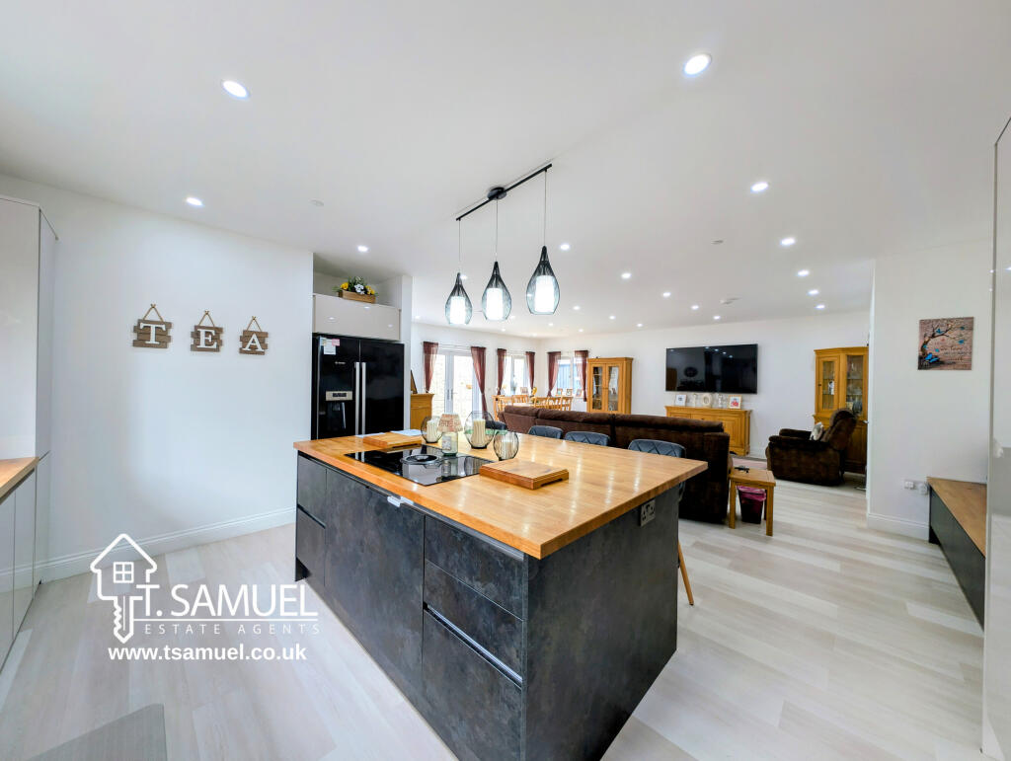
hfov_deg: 110.5
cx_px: 506
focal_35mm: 12
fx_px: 351
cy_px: 380
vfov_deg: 94.6
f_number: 1.95
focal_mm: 2.23
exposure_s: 1/38.1
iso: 43
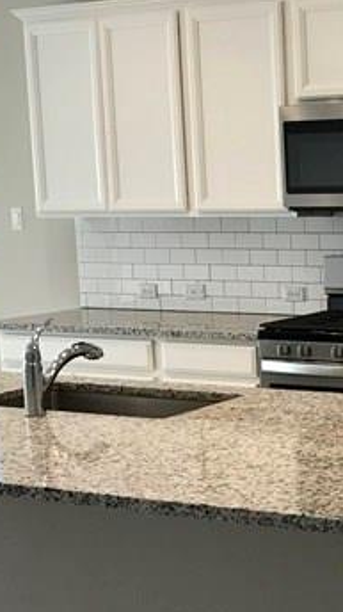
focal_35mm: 71
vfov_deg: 29.5
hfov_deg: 16.0
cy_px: 413
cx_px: 459
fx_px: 1150
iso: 25
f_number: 1.8
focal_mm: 3.99
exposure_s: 1/40
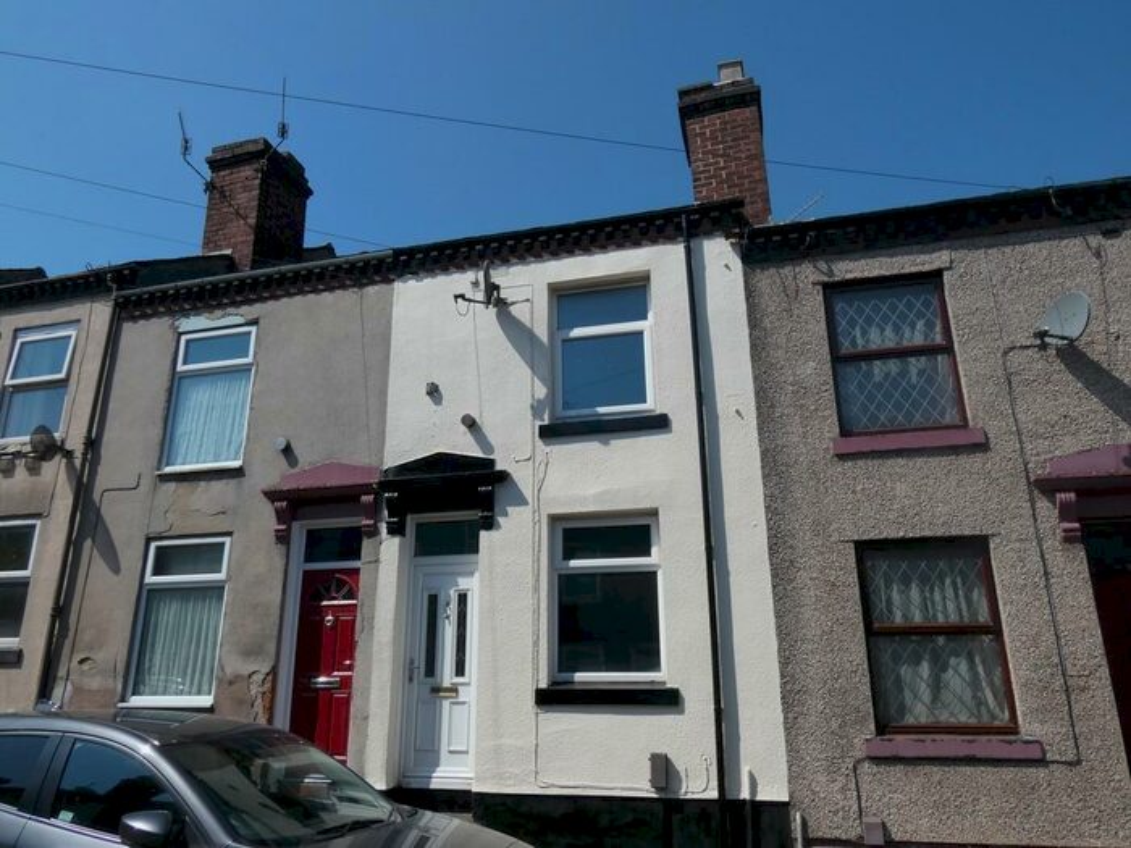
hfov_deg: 76.4
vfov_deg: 61.1
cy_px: 424
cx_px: 566
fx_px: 719
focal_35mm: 22
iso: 80
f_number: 4.5
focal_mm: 4
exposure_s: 1/800
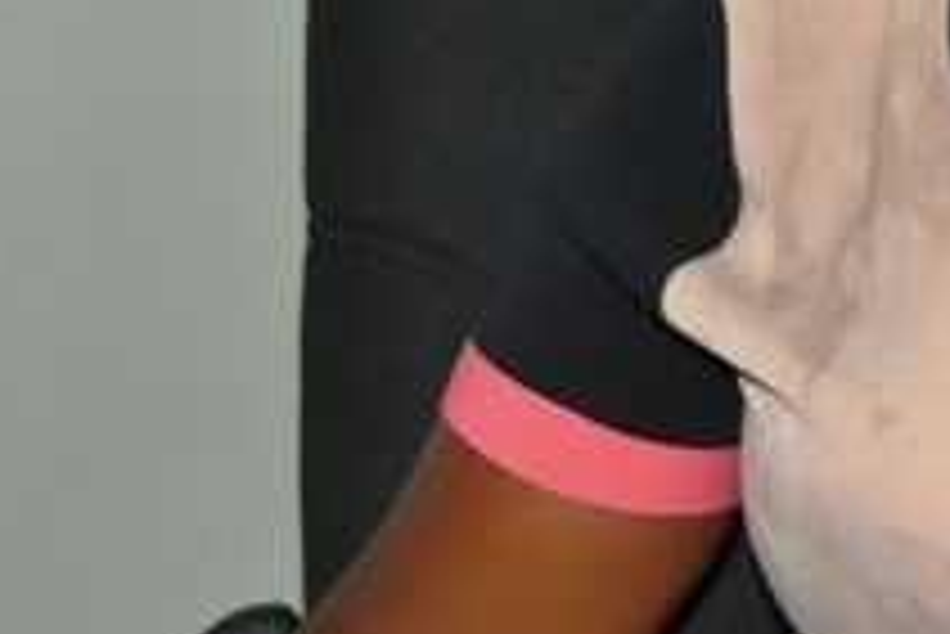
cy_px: -43
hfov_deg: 16.9
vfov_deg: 11.8
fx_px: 3028
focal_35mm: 115
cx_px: 1198
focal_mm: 23
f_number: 4
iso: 800
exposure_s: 1/60
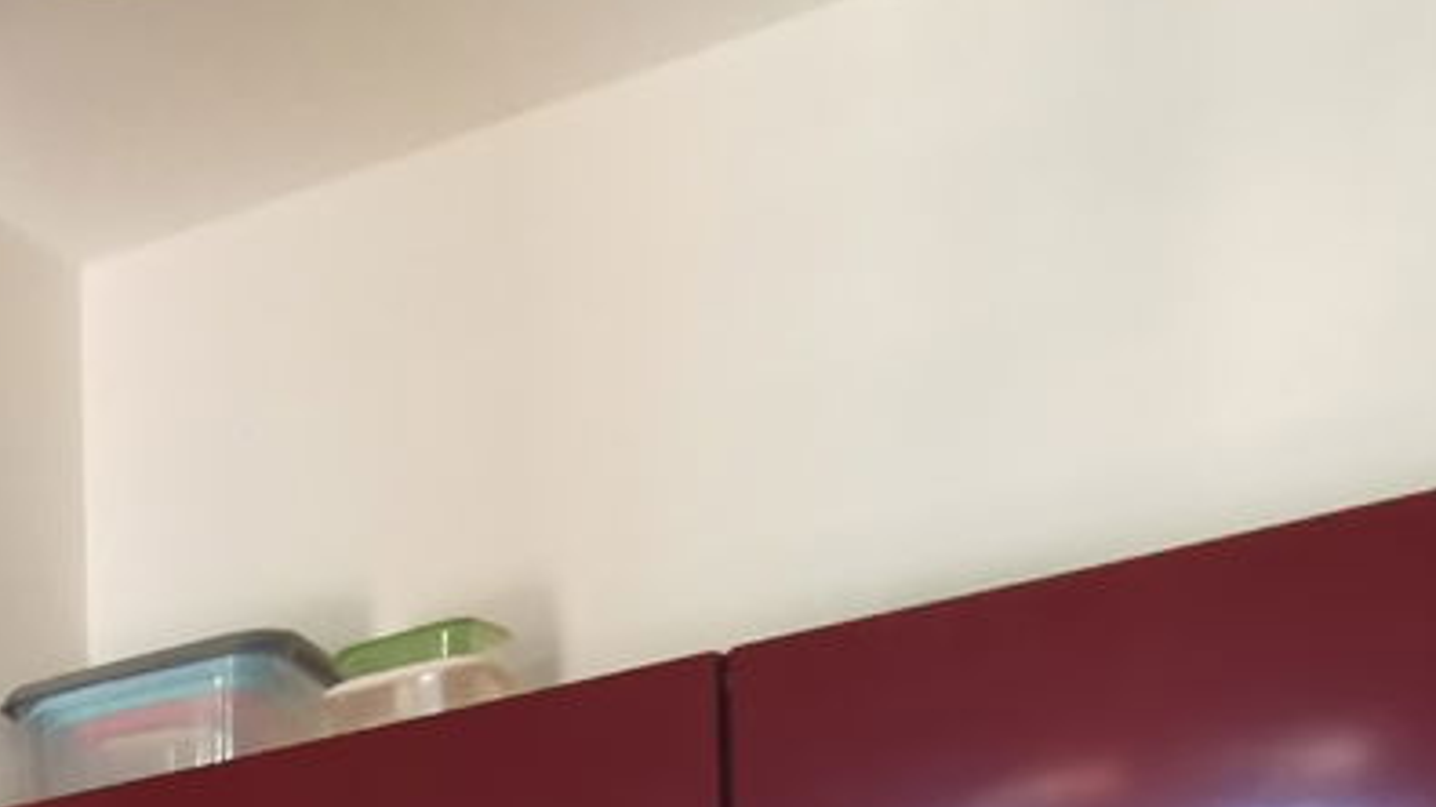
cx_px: -1047
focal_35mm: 75
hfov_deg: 20.9
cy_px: 1639
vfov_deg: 13.6
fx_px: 2855
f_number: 2.2
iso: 320
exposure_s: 1/33.3
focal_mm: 2.26
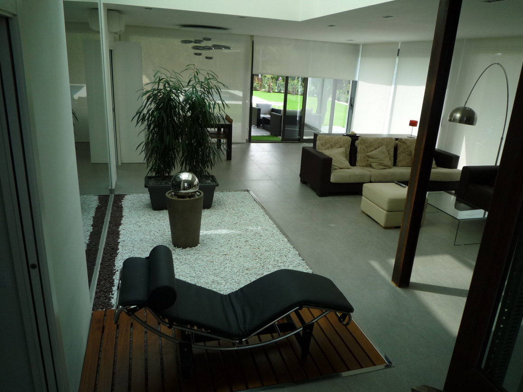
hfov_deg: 67.3
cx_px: 271
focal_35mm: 26
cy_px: 202
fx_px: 393
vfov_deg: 53.0
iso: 100
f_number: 2.8
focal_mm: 4.4
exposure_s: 1/250
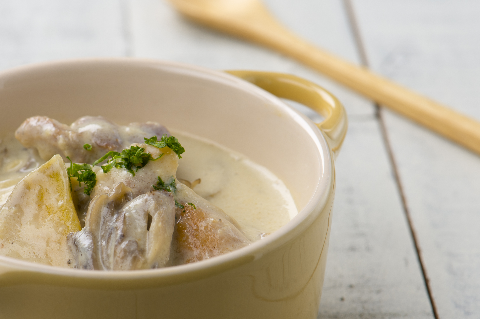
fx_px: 2026
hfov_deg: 13.5
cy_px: 226
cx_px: 156
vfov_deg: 9.0
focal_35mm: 152
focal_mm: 105
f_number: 11
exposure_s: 1/125
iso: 100
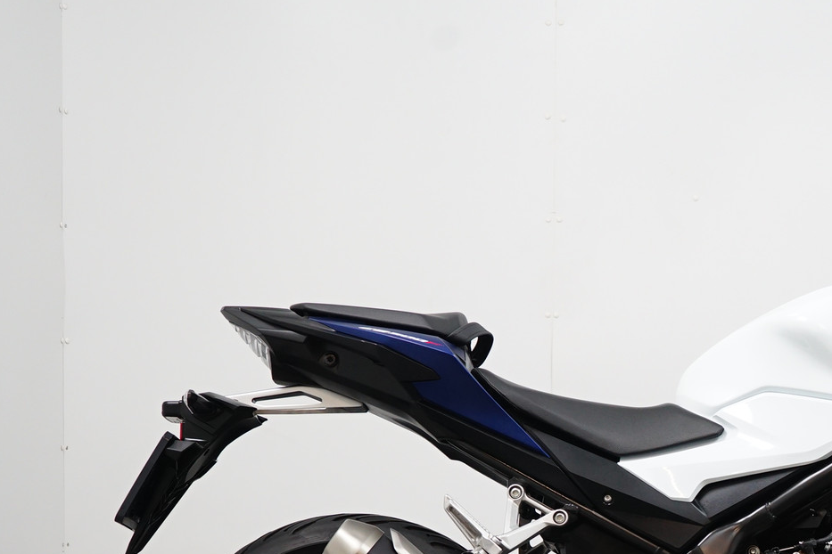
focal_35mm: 107
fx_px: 2473
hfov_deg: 18.7
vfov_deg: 12.6
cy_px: 566
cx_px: 802
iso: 800
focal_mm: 52
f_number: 5
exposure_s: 1/60
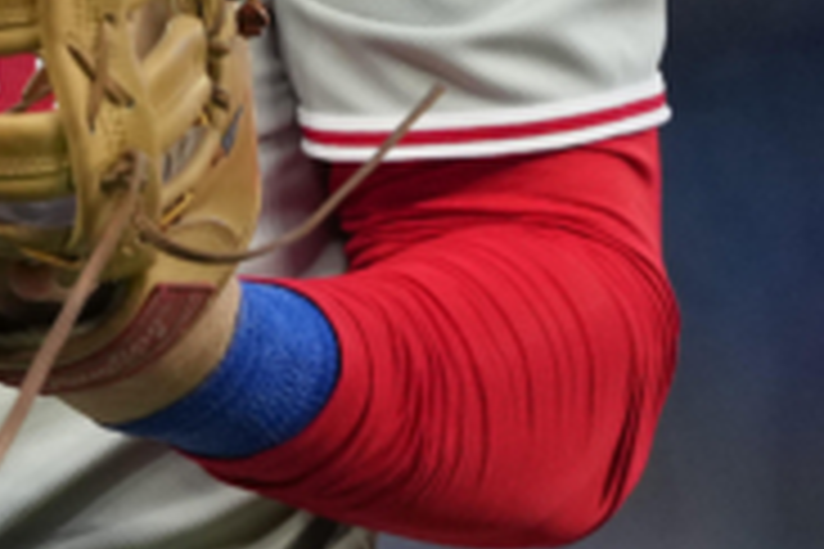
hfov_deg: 1.1
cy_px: -20
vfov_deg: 0.7
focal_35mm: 1936
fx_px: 44309
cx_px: -261
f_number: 2.8
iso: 2000
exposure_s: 1/2000
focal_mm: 300
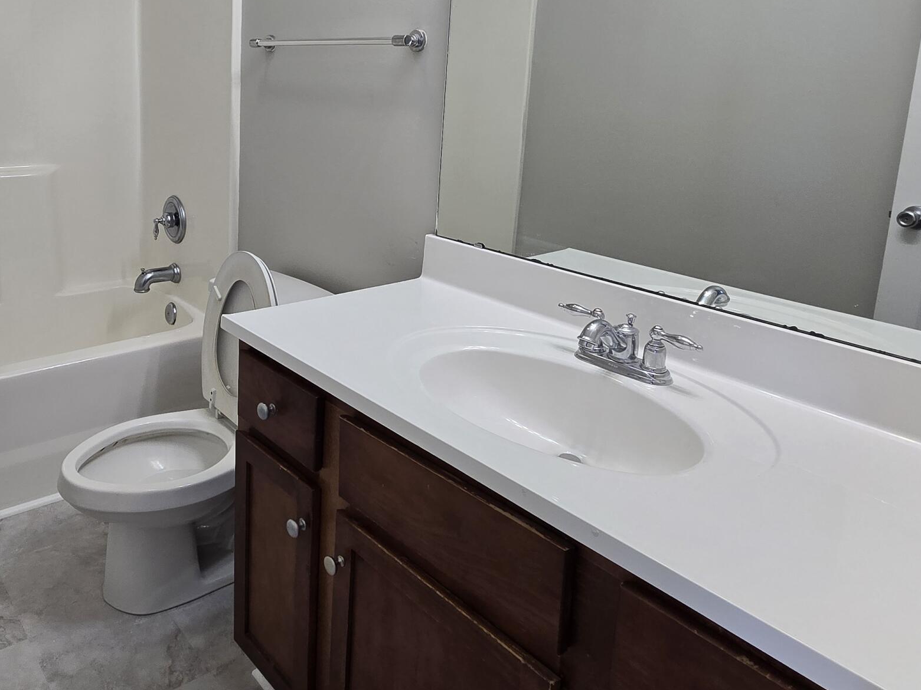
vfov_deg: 53.0
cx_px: 280
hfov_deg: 66.8
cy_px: 193
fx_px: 665
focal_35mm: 25
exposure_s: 1/60
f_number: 2.2
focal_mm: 2.2
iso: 64
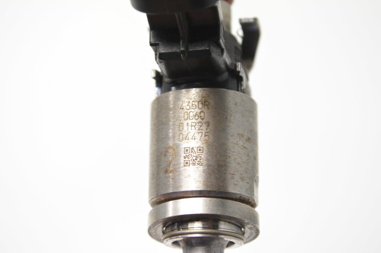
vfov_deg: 16.5
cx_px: 190
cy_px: 126
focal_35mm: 82
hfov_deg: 24.6
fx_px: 873
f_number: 7.1
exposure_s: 1/200
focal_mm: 55
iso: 2000
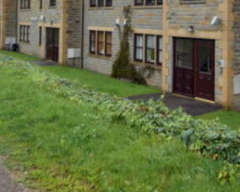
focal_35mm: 44
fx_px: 313
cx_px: 151
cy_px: 3
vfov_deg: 31.7
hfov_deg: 41.6
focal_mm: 13
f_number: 3.8
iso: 100
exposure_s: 1/400
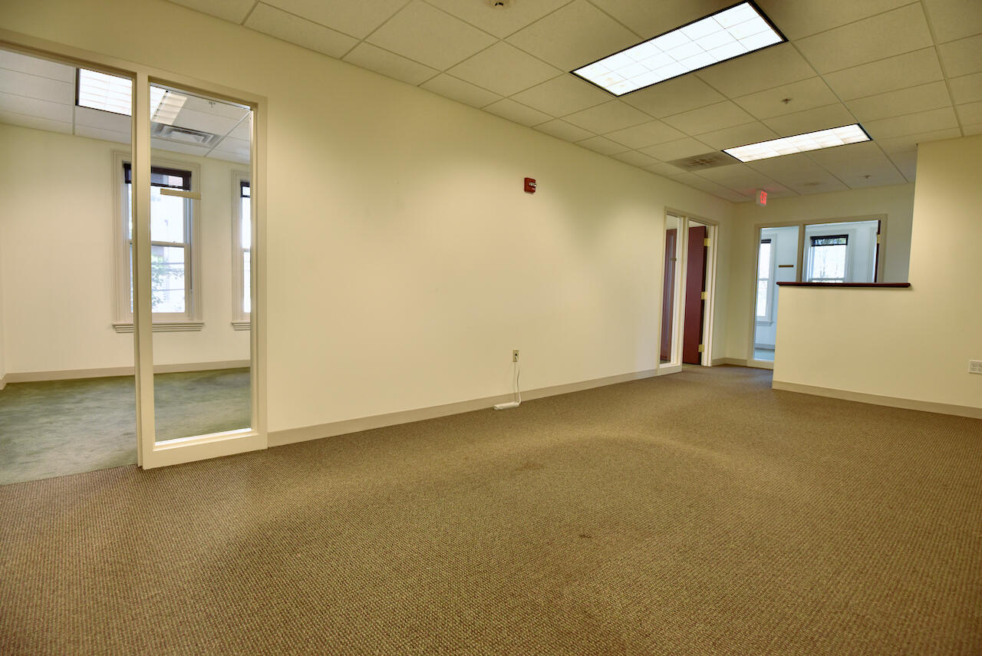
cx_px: 491
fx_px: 464
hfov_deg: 93.2
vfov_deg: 70.5
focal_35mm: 17
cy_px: 328
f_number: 4.5
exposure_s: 1/80
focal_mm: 17
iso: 800
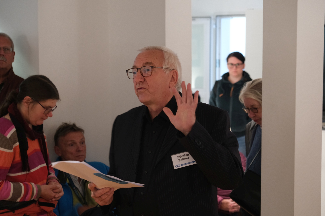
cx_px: 162
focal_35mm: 83
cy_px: 108
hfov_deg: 24.5
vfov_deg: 16.5
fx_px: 749
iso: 1600
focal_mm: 55
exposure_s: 1/28
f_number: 4
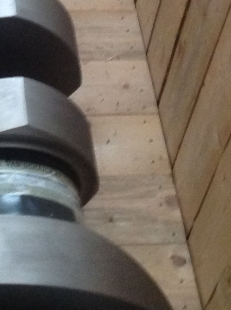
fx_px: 990
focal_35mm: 111
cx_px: 6
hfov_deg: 13.1
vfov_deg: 17.3
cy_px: -5
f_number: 2.4
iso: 320
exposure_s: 1/15
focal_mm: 4.28
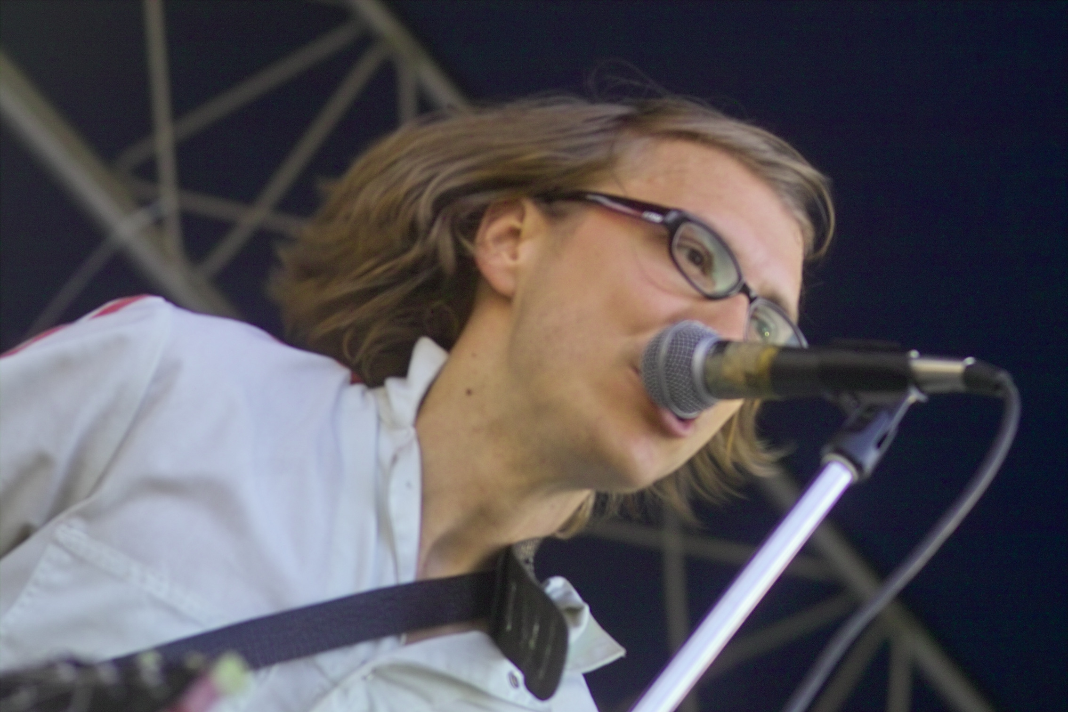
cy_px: 356
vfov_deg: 7.7
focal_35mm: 179
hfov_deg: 11.5
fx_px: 5310
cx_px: 534
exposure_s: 1/180
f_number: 4
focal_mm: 105
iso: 200
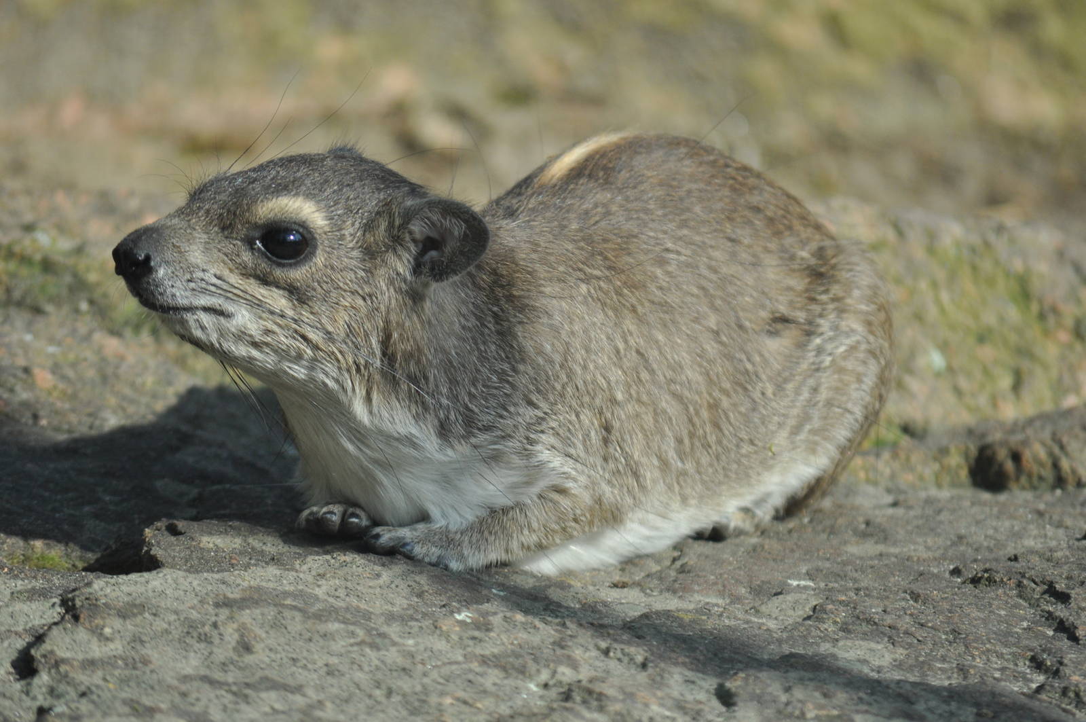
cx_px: 543
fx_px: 9040
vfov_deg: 4.6
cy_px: 361
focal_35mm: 300
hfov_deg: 6.9
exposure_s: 1/1000
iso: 500
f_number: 5.6
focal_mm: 200
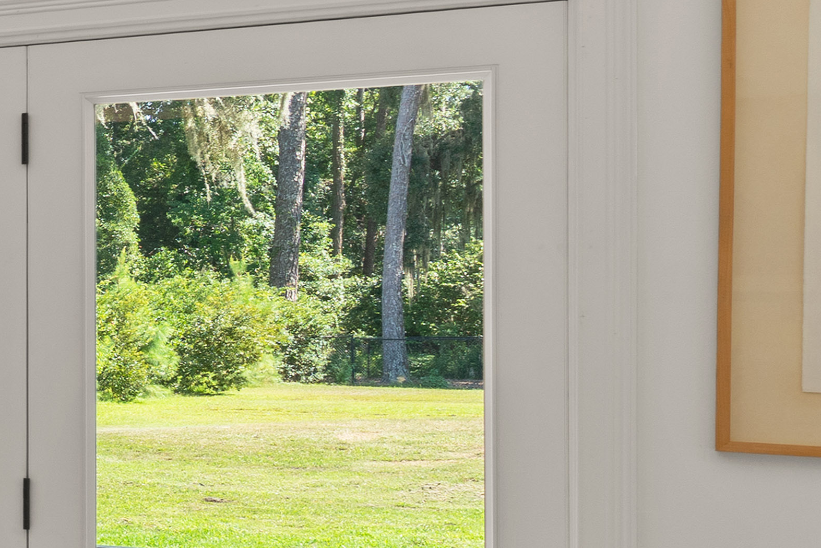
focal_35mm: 86
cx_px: -1074
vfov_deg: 15.8
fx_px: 1961
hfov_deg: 15.3
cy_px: 385
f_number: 8
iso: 250
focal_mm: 17
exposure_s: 1/3
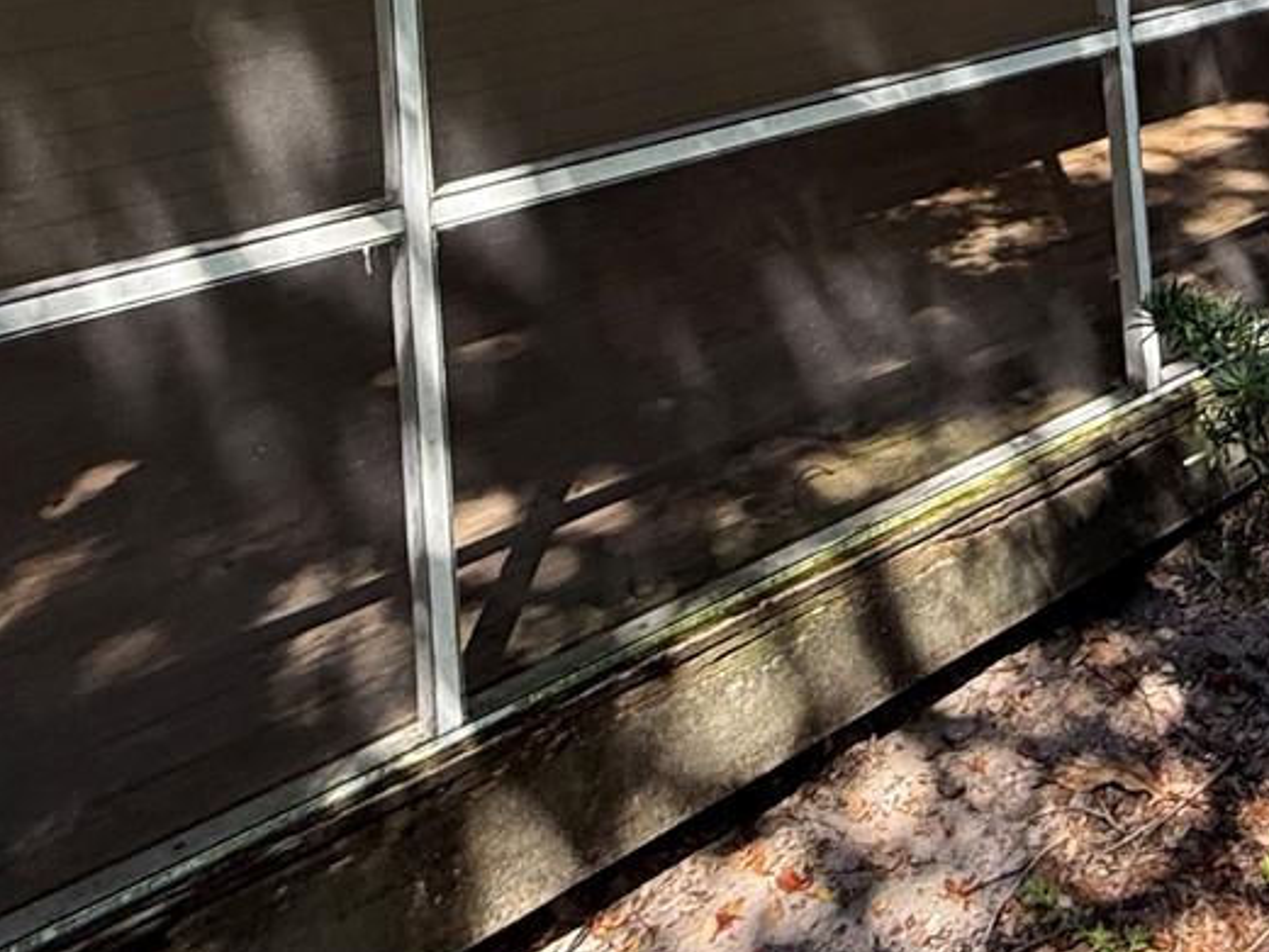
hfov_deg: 42.8
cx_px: 911
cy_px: -319
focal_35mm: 43
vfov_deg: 27.4
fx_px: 1577
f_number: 2.2
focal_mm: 2.22
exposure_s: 1/172
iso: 64
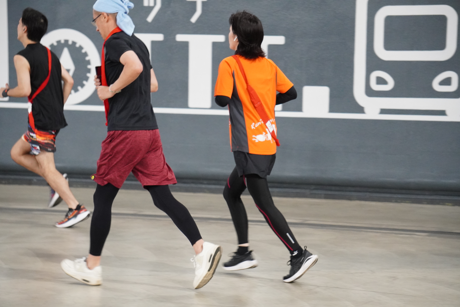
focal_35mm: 132
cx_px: 230
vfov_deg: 10.4
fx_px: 1687
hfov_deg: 15.5
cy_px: 154
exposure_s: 1/160
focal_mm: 88
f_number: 5
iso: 4000
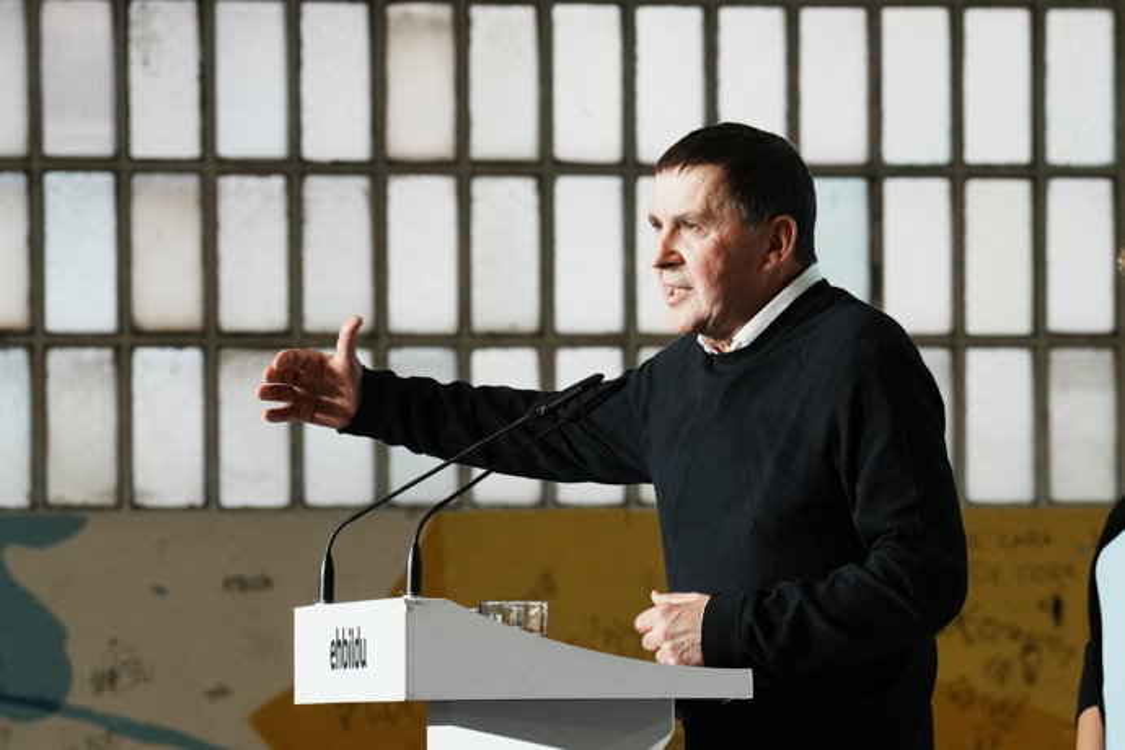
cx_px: 562
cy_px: 375
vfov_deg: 5.9
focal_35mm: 232
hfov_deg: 8.9
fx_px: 7249
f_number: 8
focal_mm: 155
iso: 2000
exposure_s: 1/250
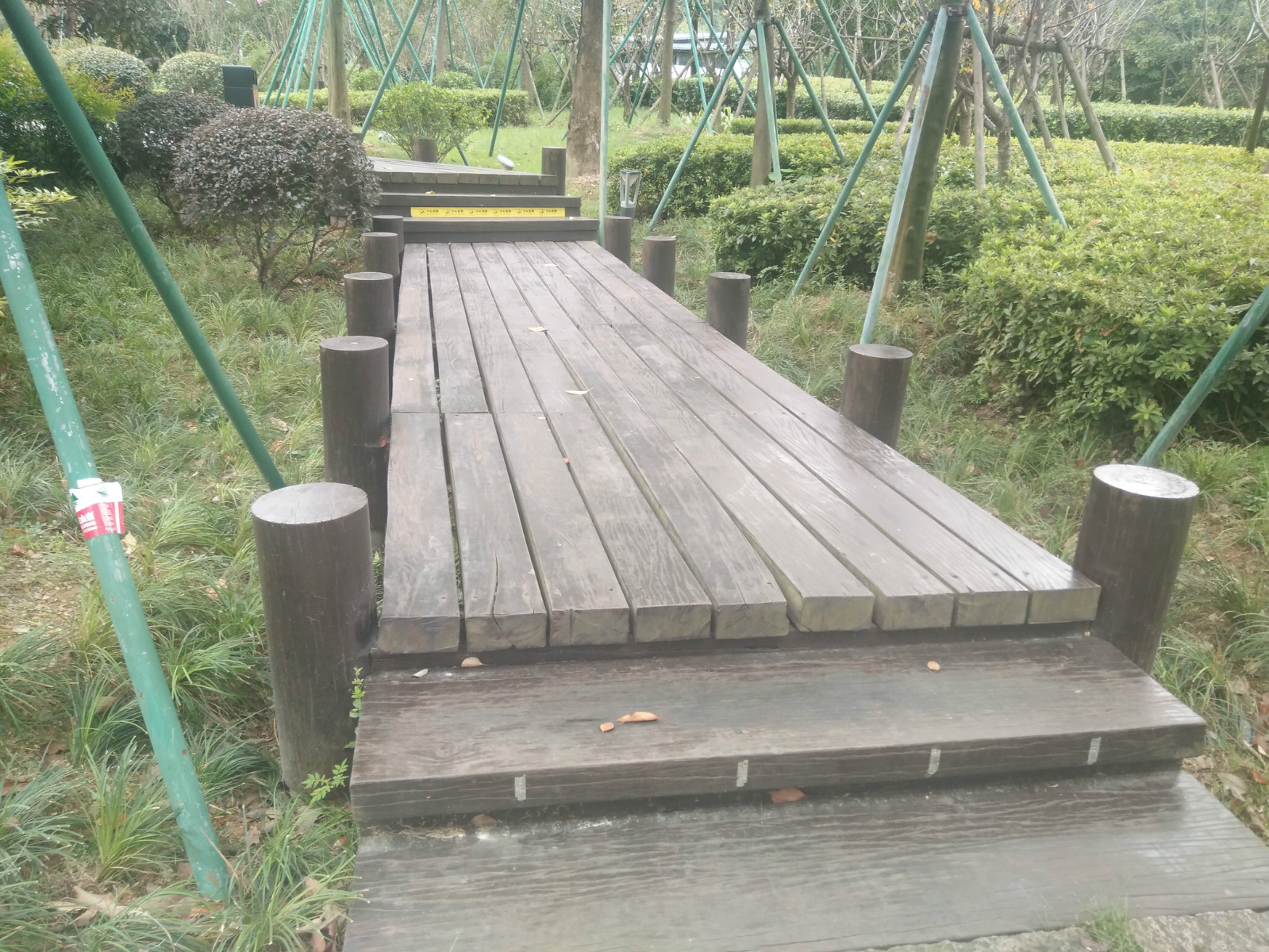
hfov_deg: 79.0
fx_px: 770
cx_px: 634
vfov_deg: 63.5
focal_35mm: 21
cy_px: 476
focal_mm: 3.66
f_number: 2.2
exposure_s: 1/50
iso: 52
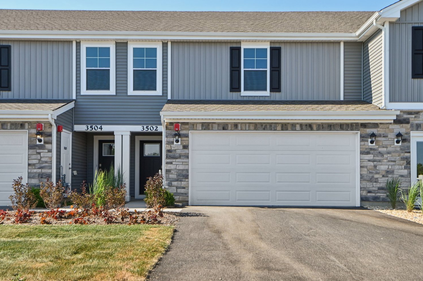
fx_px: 411
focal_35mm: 35
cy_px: 139
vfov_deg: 37.8
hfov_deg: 54.5
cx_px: 206
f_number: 13
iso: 400
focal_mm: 32
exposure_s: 1/250
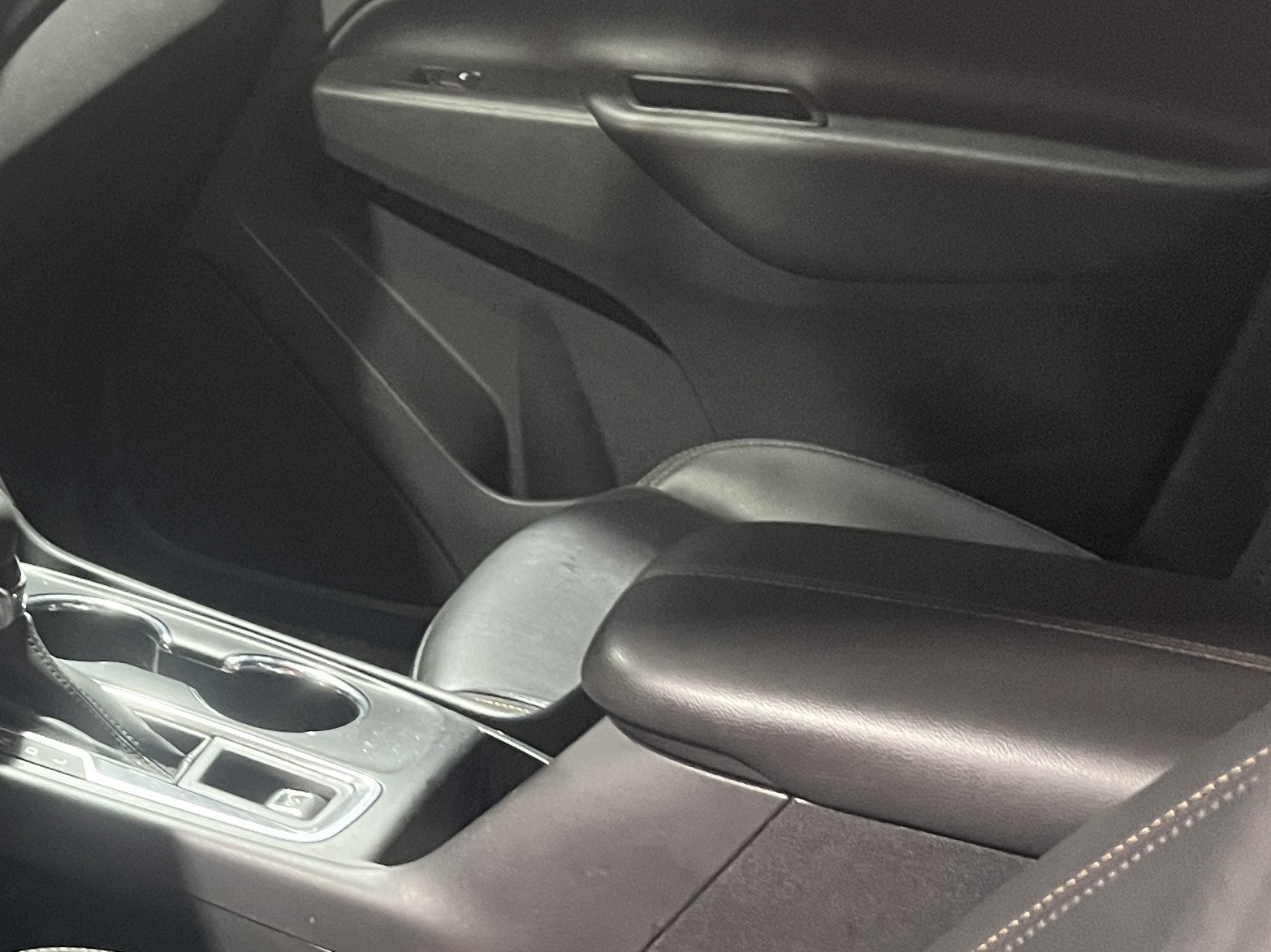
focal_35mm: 67
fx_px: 2459
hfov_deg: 26.1
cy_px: 615
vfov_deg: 21.9
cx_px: -216
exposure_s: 1/33
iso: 400
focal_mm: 5.1
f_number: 1.6
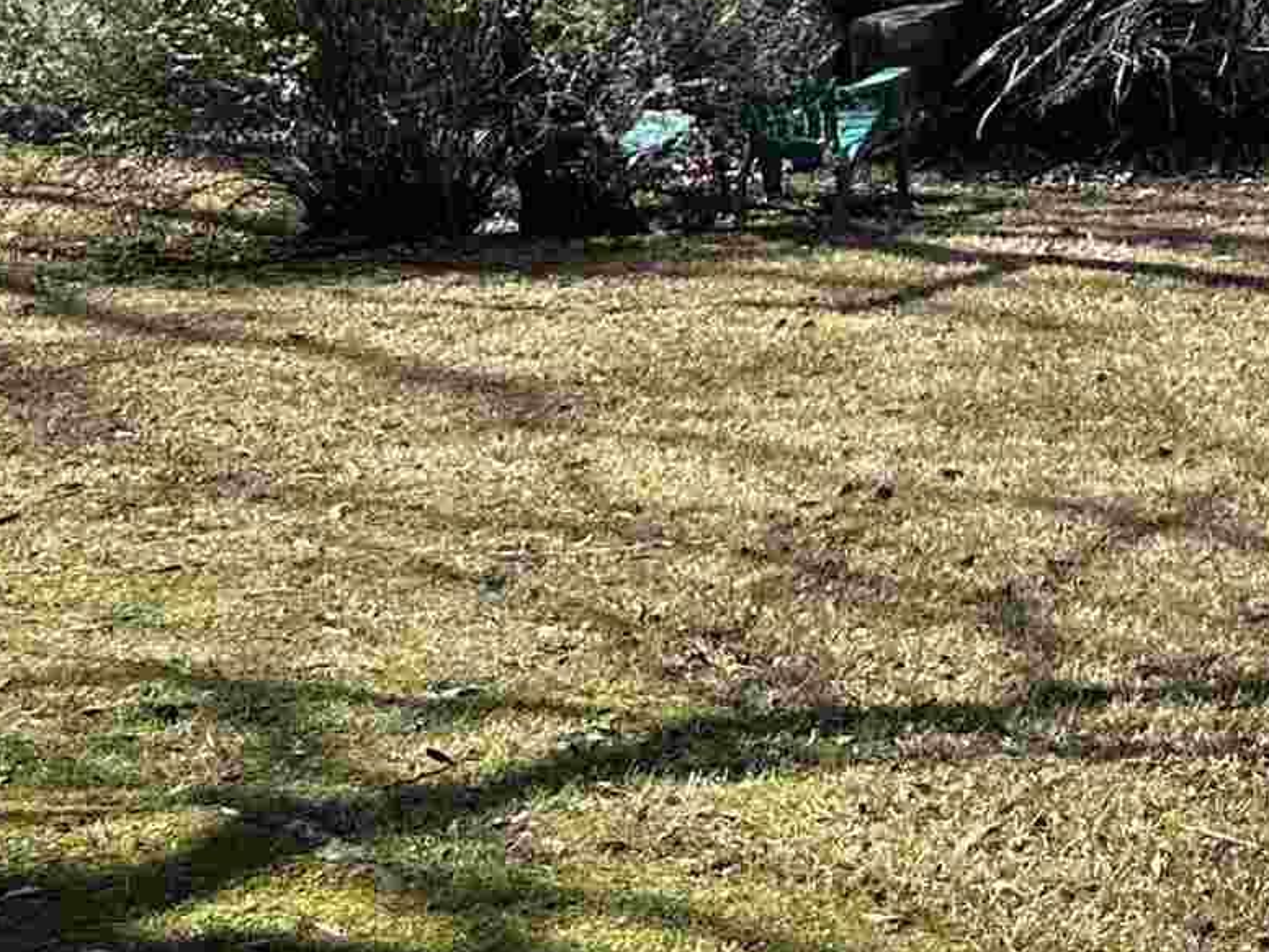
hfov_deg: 19.6
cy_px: -785
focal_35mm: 95
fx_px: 3483
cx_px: 1447
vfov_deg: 13.8
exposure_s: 1/2353
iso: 80
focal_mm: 6.86
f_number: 1.78
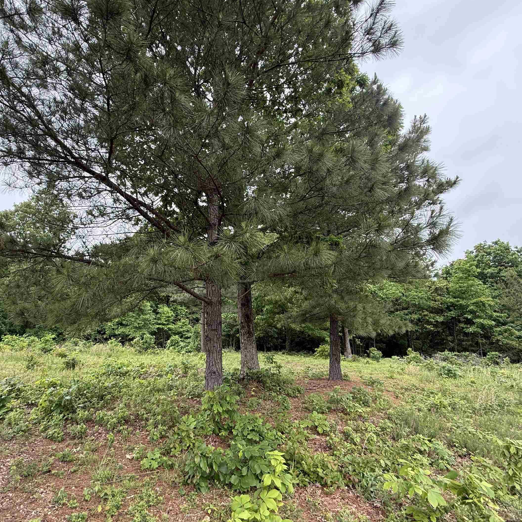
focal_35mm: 18
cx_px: 233
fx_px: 307
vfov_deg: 80.7
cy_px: 261
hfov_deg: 80.5
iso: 64
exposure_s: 1/221
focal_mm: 2.22
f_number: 2.2
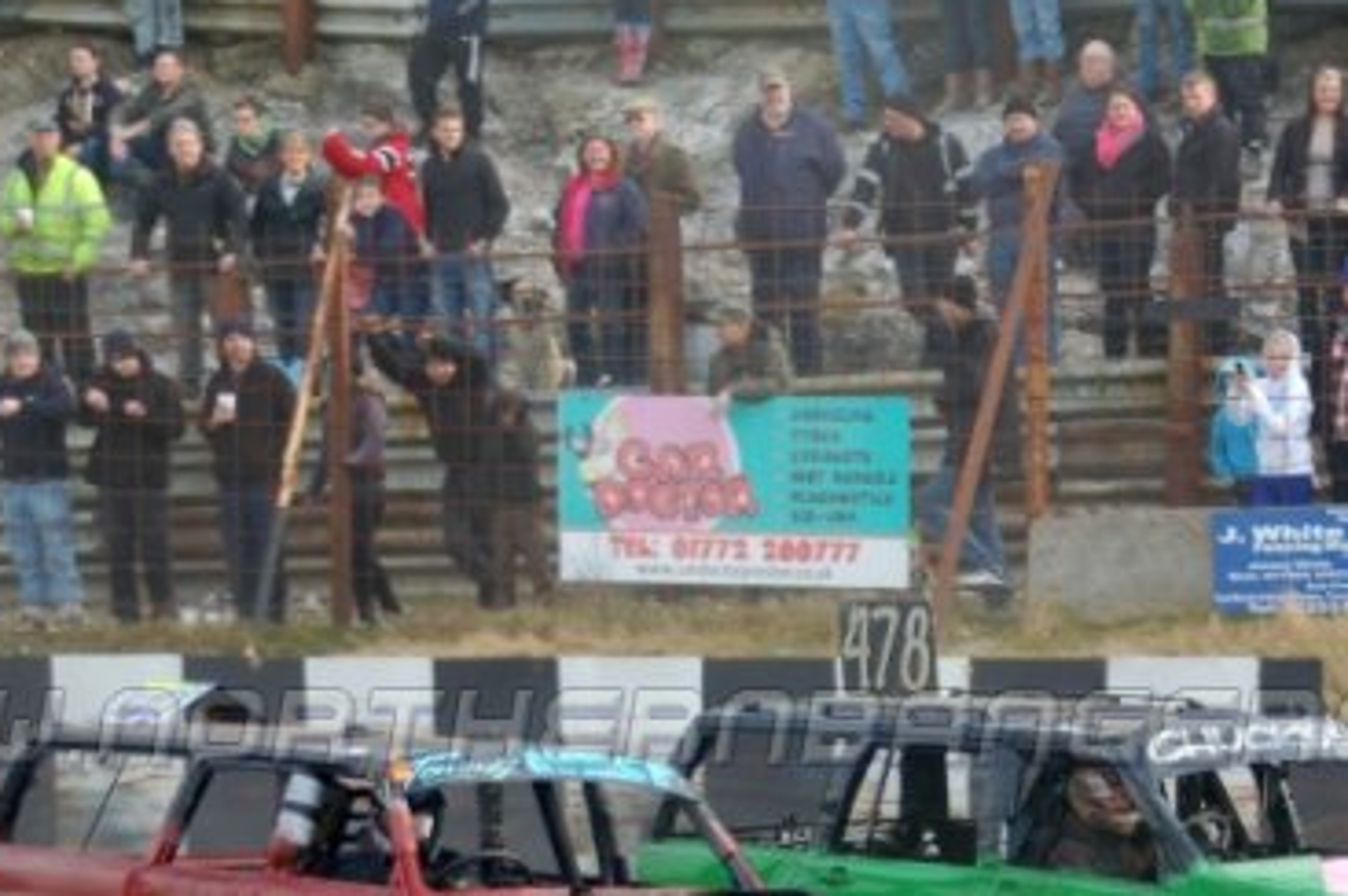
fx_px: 5382
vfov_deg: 9.5
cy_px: 738
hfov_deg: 14.3
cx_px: 826
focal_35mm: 144
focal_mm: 55
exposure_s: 1/500
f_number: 5.3
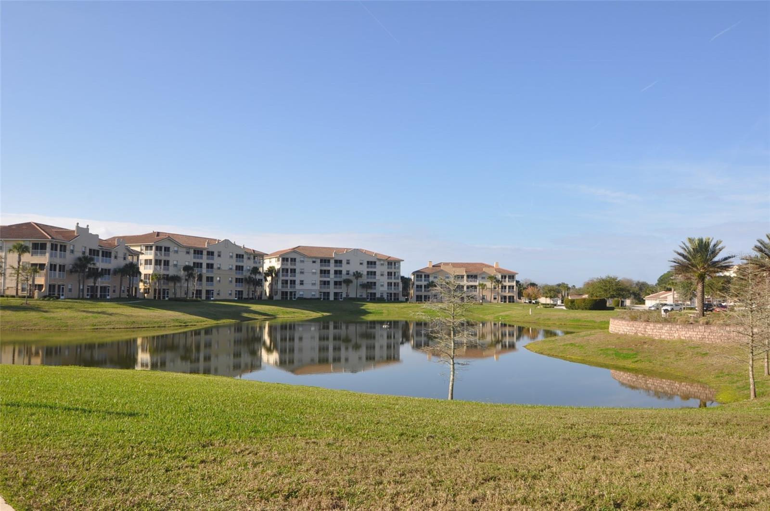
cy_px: 256
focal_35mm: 28
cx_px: 385
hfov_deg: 64.6
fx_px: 609
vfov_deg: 45.5
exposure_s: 1/200
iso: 200
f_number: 14
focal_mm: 19
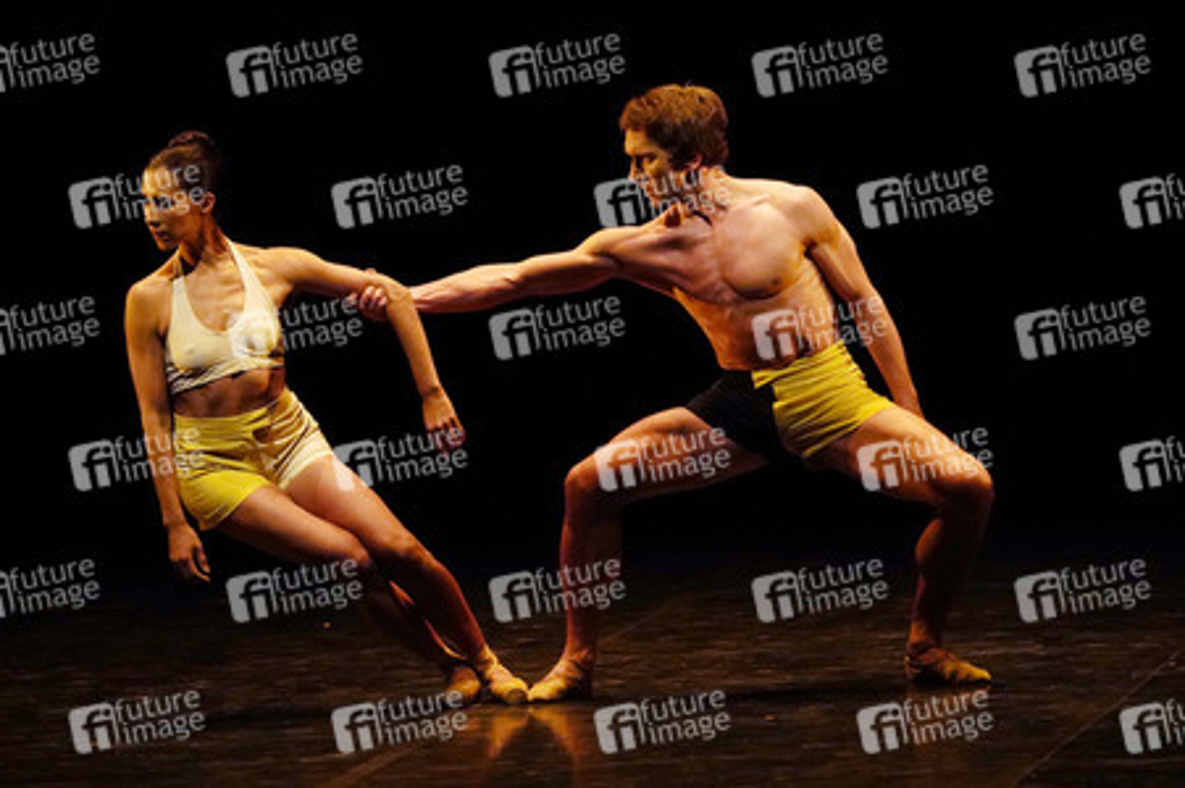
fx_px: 11512
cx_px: 592
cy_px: 394
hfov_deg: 5.9
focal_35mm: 350
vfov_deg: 3.9
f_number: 6.3
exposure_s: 1/250
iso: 6400
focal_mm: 350
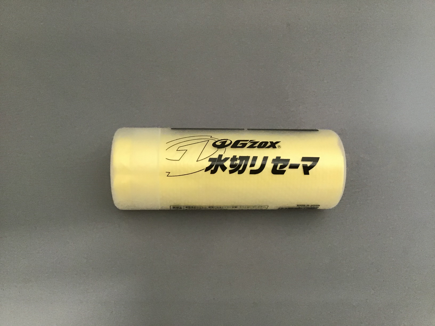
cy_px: 163
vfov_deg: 45.4
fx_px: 390
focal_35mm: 31
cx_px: 218
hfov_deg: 58.4
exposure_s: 1/30
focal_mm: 3.3
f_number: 2.4
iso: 200
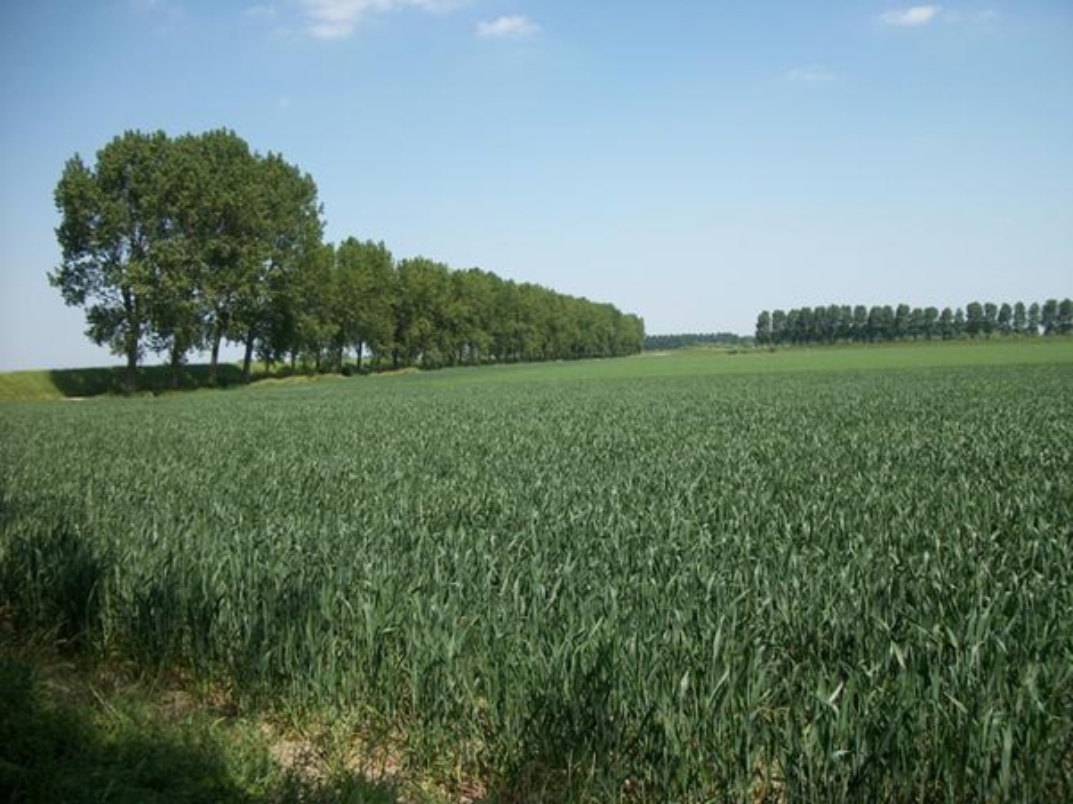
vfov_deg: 44.2
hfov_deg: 56.8
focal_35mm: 32
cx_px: 536
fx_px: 992
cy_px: 402
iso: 80
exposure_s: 1/160
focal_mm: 5.7
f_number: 8.8
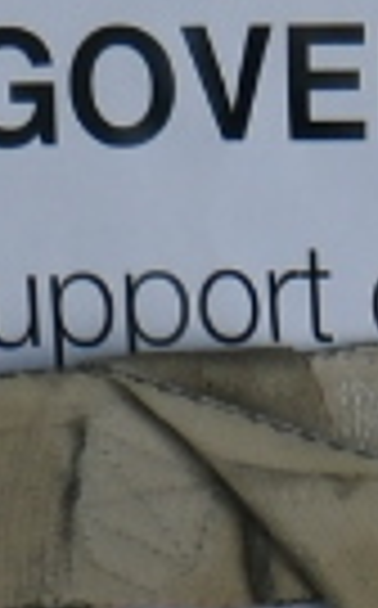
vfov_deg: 0.7
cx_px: 166
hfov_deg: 0.5
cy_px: 383
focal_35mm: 2843
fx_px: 47013
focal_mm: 155
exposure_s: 1/200
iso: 200
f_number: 5.6
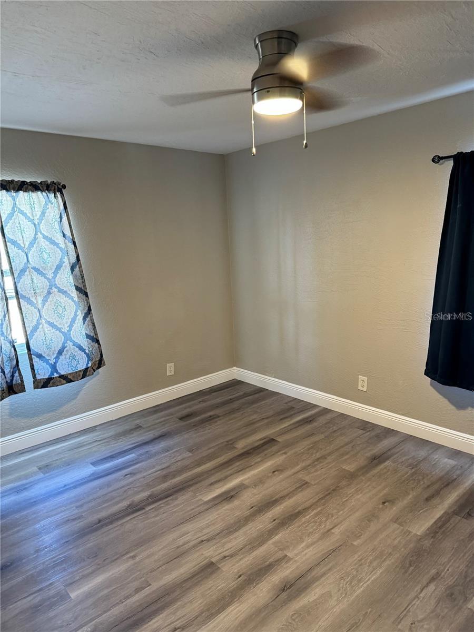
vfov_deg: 71.6
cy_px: 316
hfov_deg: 56.8
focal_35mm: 24
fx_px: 438
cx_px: 237
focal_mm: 6.76
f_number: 1.78
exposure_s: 1/60
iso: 320
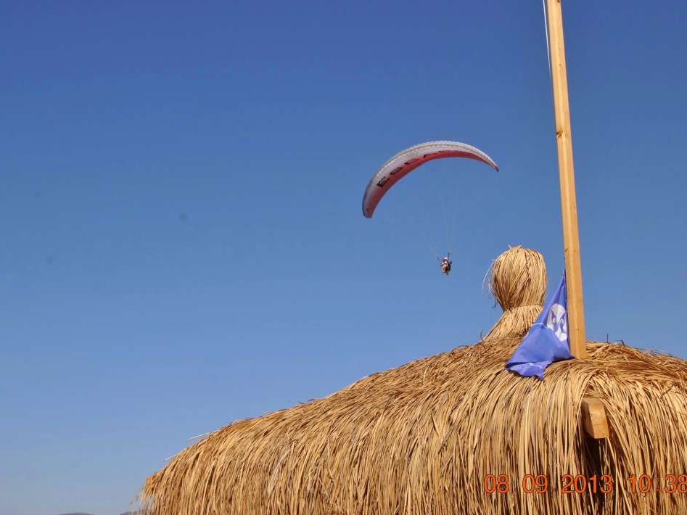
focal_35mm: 42
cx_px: 353
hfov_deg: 44.8
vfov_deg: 34.3
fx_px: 833
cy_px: 247
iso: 100
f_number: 8
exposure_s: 1/250
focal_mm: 24
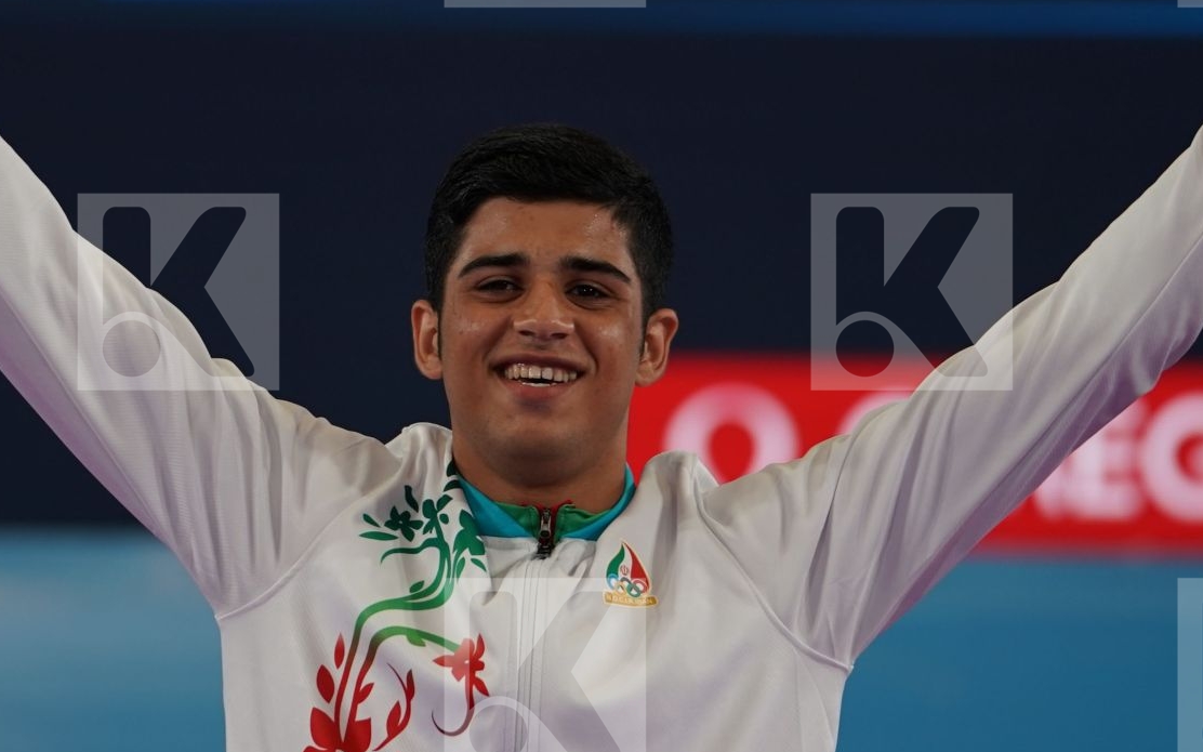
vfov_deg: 2.7
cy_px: 292
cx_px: 545
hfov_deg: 4.2
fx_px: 16229
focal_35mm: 495
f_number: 2.8
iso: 200
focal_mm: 200
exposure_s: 1/250
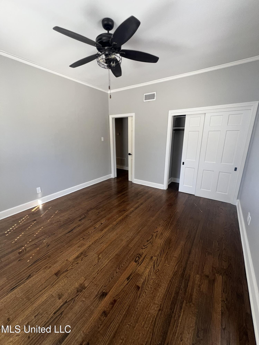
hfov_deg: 89.9
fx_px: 130
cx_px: 130
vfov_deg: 106.2
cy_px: 172
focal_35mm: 13
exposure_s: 1/99
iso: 80
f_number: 1.8
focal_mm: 1.57
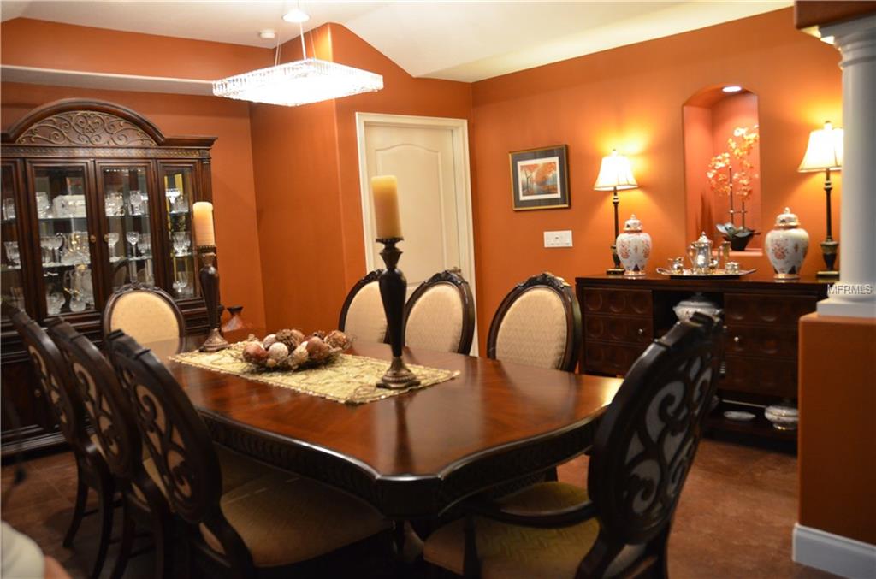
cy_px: 290
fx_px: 655
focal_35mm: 27
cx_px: 438
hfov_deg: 67.5
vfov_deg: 47.7
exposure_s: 1/30
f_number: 3.5
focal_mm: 18
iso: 1600
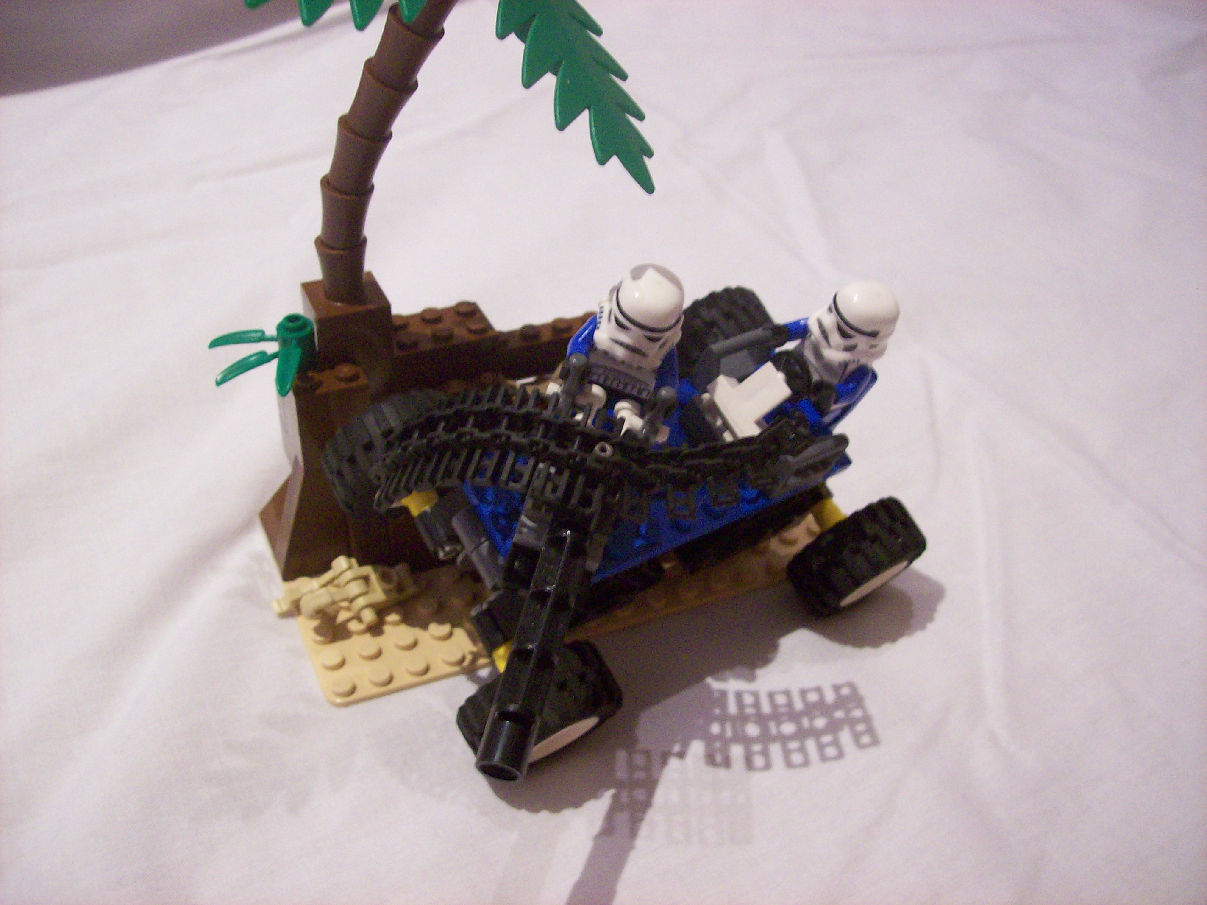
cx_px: 604
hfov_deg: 51.4
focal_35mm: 36
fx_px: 1255
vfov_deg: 39.6
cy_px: 452
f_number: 2.7
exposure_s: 1/9.82
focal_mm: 6
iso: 160
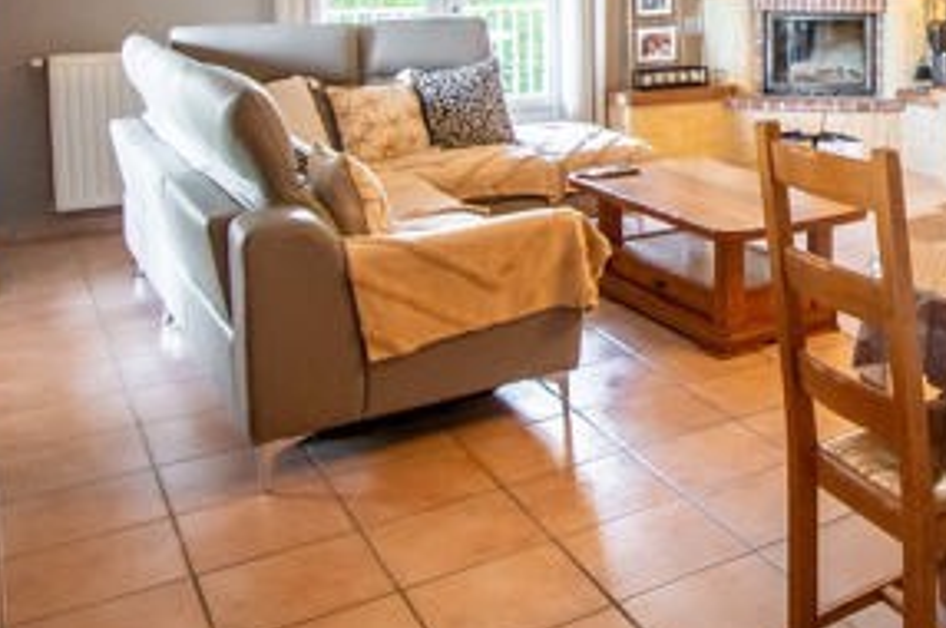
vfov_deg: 30.0
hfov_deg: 41.3
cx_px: 916
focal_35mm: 42
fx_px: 1102
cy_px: 21
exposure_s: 1/40
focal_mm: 10
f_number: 4.5
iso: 1000
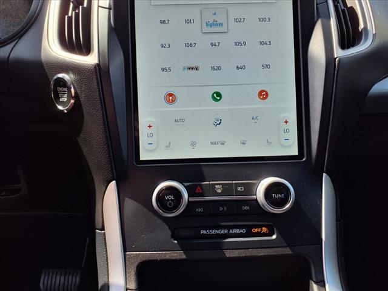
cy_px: 146
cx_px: 194
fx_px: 303
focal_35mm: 27
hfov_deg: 65.3
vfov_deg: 51.4
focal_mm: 3.58
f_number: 1.9
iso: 40
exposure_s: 1/294
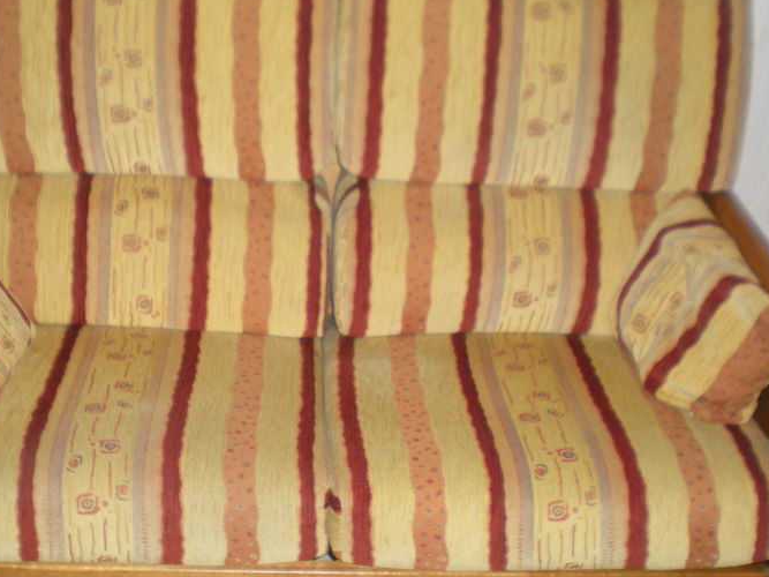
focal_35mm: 57
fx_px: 1266
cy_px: 309
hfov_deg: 33.7
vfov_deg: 25.6
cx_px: 322
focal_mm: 6.3
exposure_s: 1/60
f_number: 3.1
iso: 257
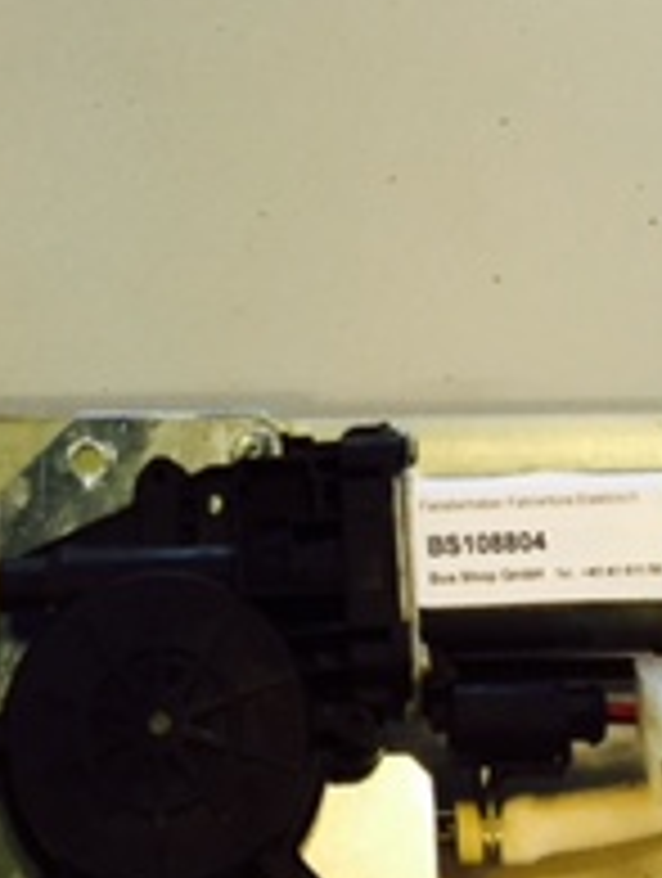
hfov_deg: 15.6
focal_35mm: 95
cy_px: -252
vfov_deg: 19.1
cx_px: 288
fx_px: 2414
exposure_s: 1/30
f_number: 2.2
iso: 40
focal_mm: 4.15
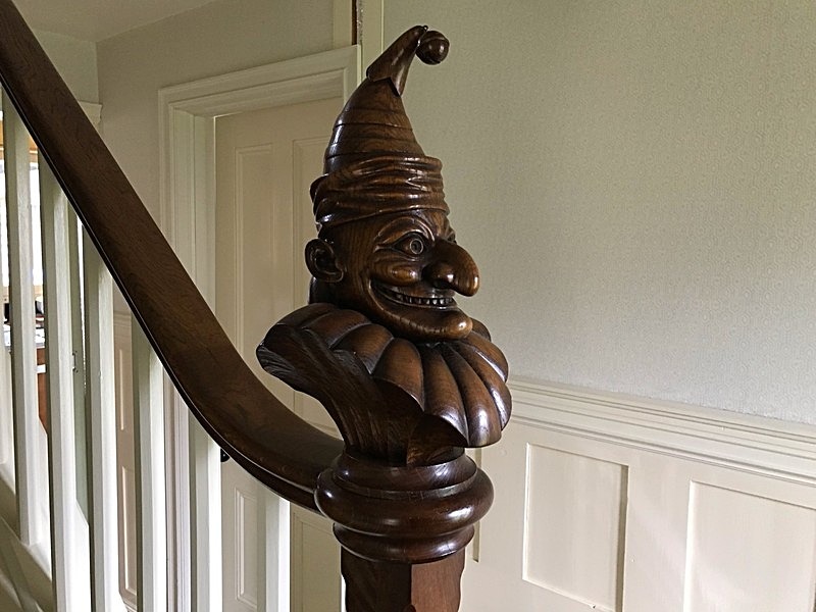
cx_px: 408
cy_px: 306
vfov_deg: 49.7
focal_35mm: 28
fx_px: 660
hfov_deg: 63.4
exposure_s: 1/33
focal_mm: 3.99
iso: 160
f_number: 1.8
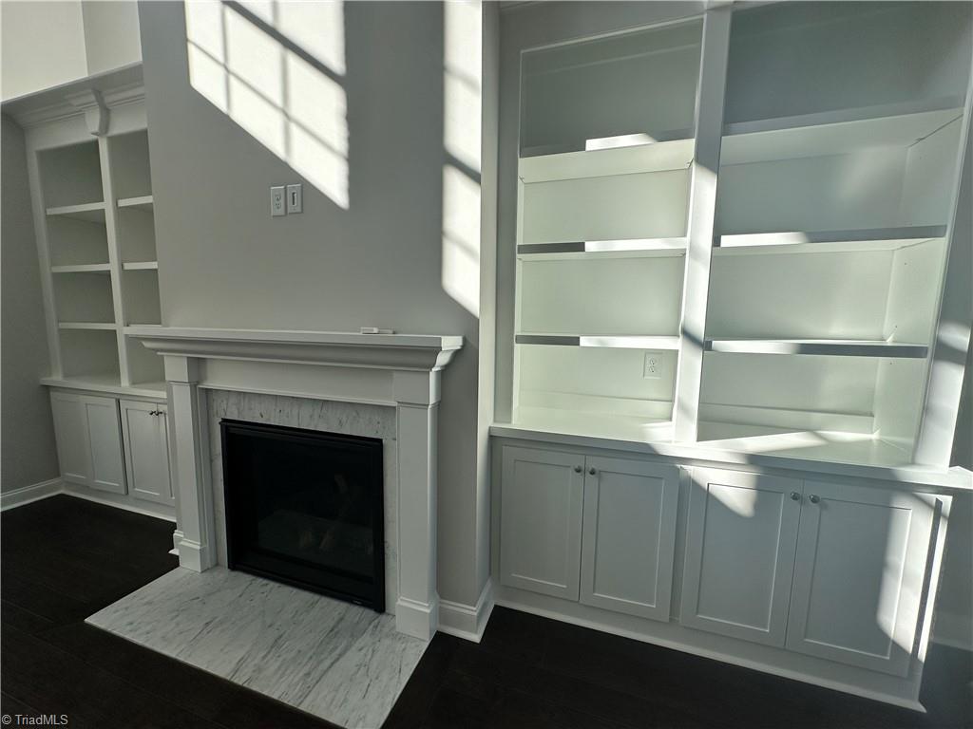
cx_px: 486
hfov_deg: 102.1
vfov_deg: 85.7
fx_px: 394
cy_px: 364
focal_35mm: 14
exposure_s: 1/535
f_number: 2.2
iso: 40
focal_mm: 2.22
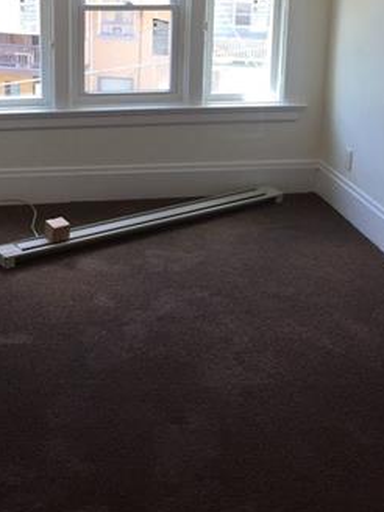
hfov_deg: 27.5
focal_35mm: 53
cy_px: 87
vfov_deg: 34.8
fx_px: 784
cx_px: 172
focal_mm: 4.15
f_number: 2.2
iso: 50
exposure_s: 1/120
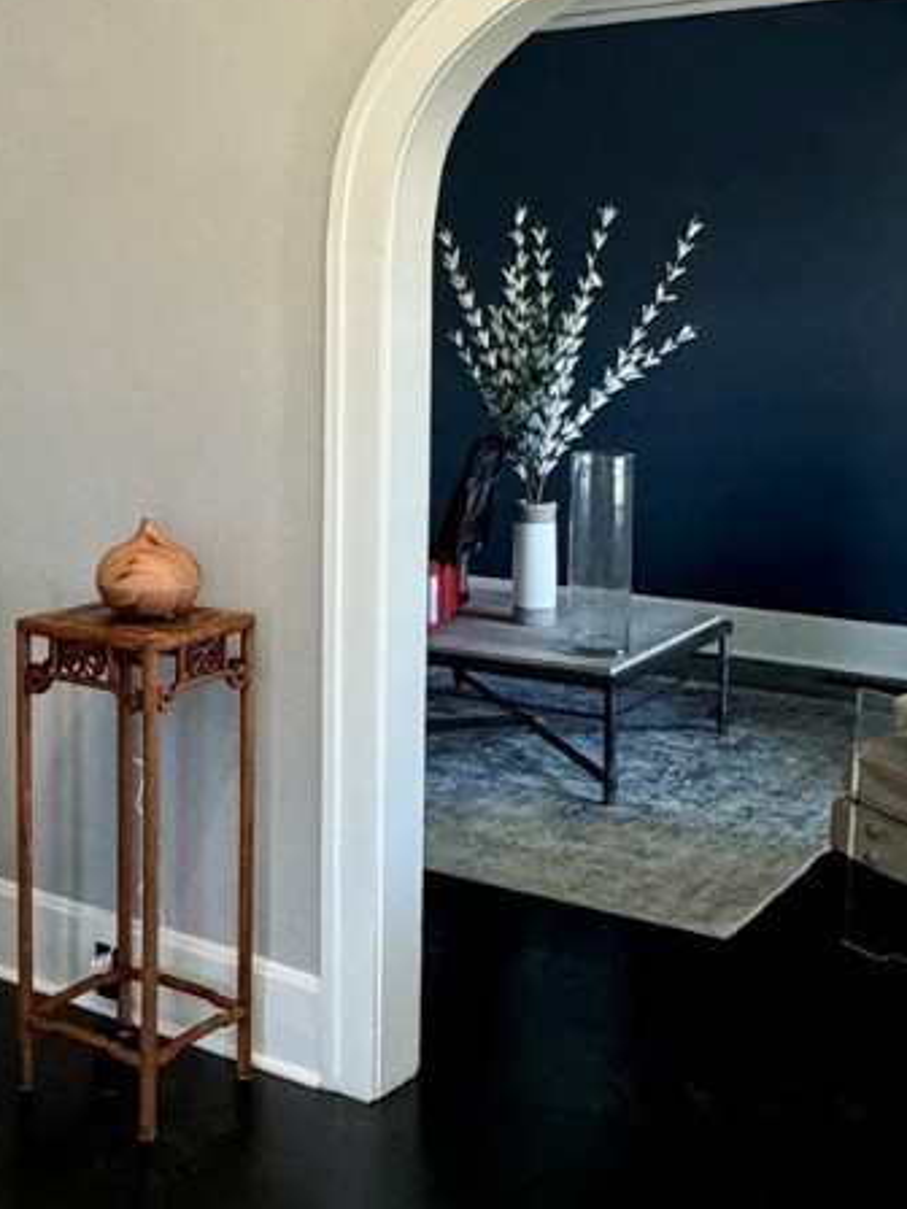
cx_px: 111
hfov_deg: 29.2
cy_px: 478
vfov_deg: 39.5
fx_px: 1677
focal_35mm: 48
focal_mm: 2.22
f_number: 2.2
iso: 320
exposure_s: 1/94
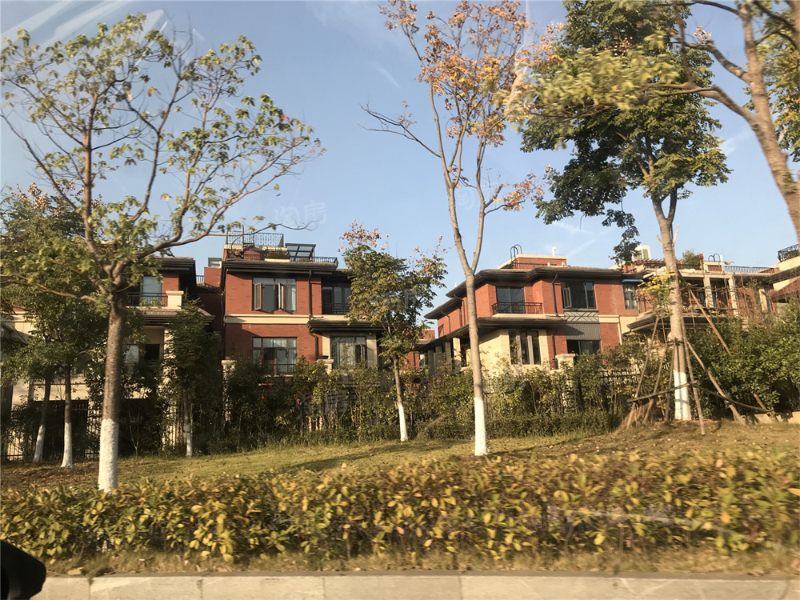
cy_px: 300
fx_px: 647
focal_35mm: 28
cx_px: 400
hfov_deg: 63.4
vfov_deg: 49.7
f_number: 1.8
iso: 20
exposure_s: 1/320
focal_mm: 3.99
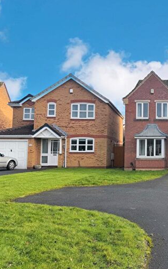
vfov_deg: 55.3
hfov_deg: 32.2
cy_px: 135
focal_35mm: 35
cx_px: 182
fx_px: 256
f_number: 1.78
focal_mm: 6.76
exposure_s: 1/2801
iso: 80
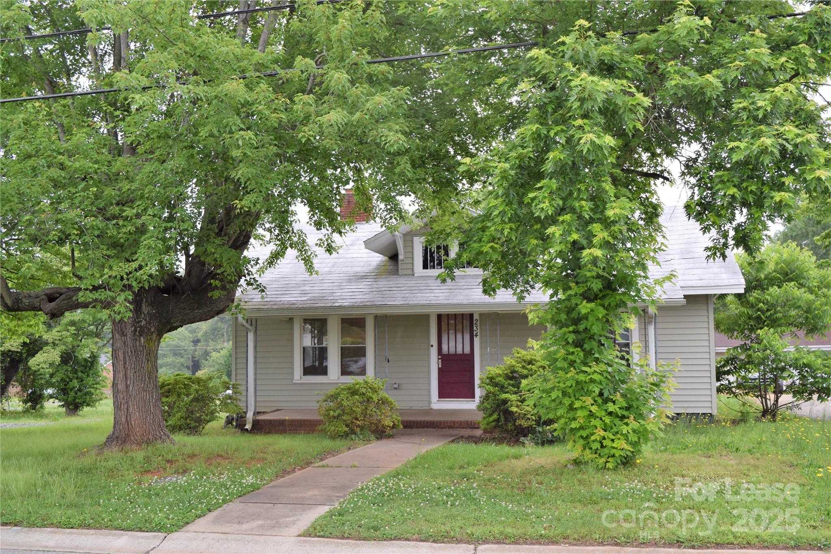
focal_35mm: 38
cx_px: 416
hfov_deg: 51.3
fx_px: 865
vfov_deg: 35.5
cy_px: 277
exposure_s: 1/125
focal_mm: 25
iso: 400
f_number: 6.3
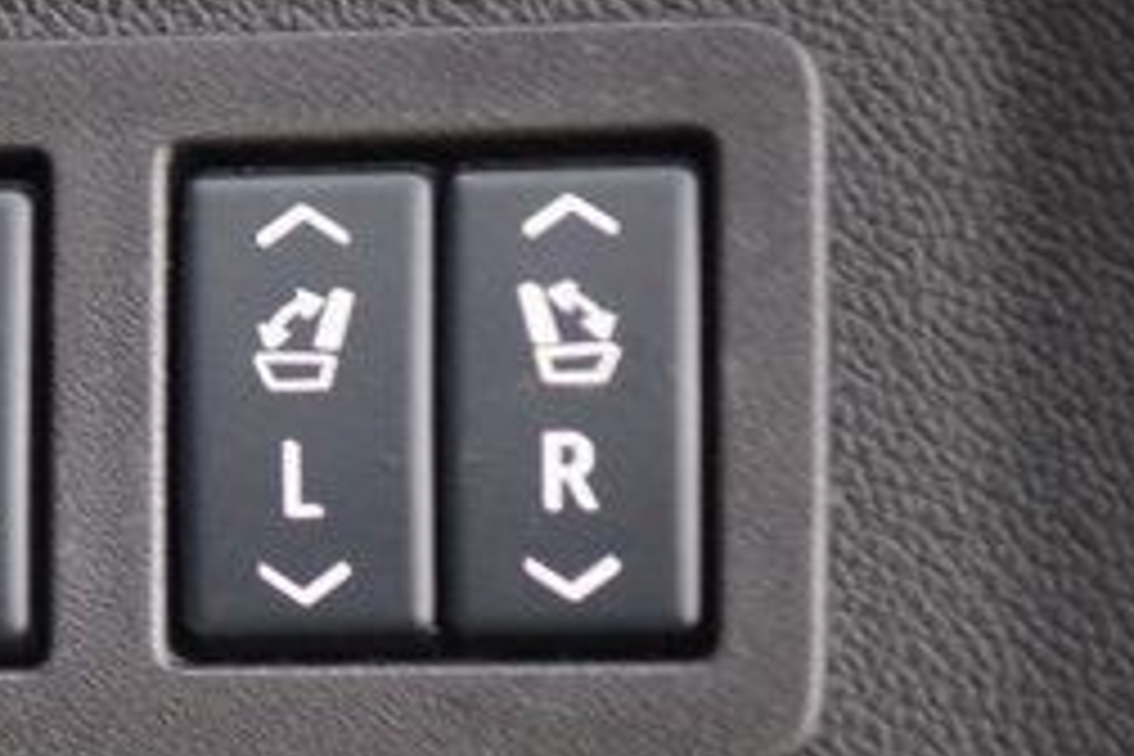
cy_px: 605
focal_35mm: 267
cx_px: -202
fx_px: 8410
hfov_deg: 7.7
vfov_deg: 5.1
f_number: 2.8
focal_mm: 70
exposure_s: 1/5
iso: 1600
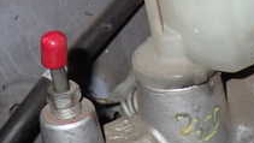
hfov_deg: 13.9
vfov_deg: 7.8
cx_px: 149
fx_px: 1045
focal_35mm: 155
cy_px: -31
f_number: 9
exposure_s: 1/50
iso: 800
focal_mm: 9.01
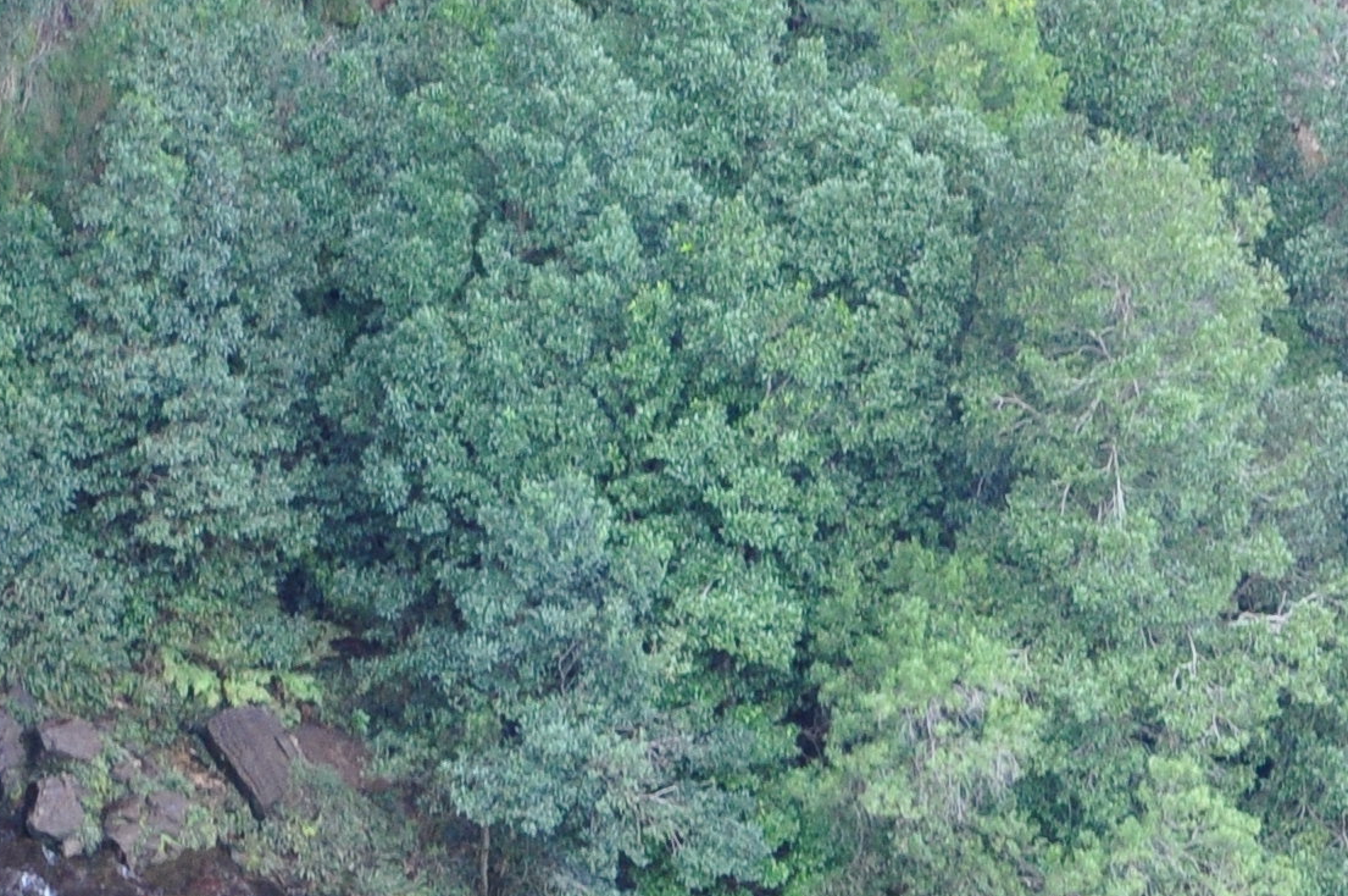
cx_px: 548
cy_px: 114
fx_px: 9797
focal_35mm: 262
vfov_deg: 5.2
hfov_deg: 7.9
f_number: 8
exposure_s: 1/60
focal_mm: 45
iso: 640
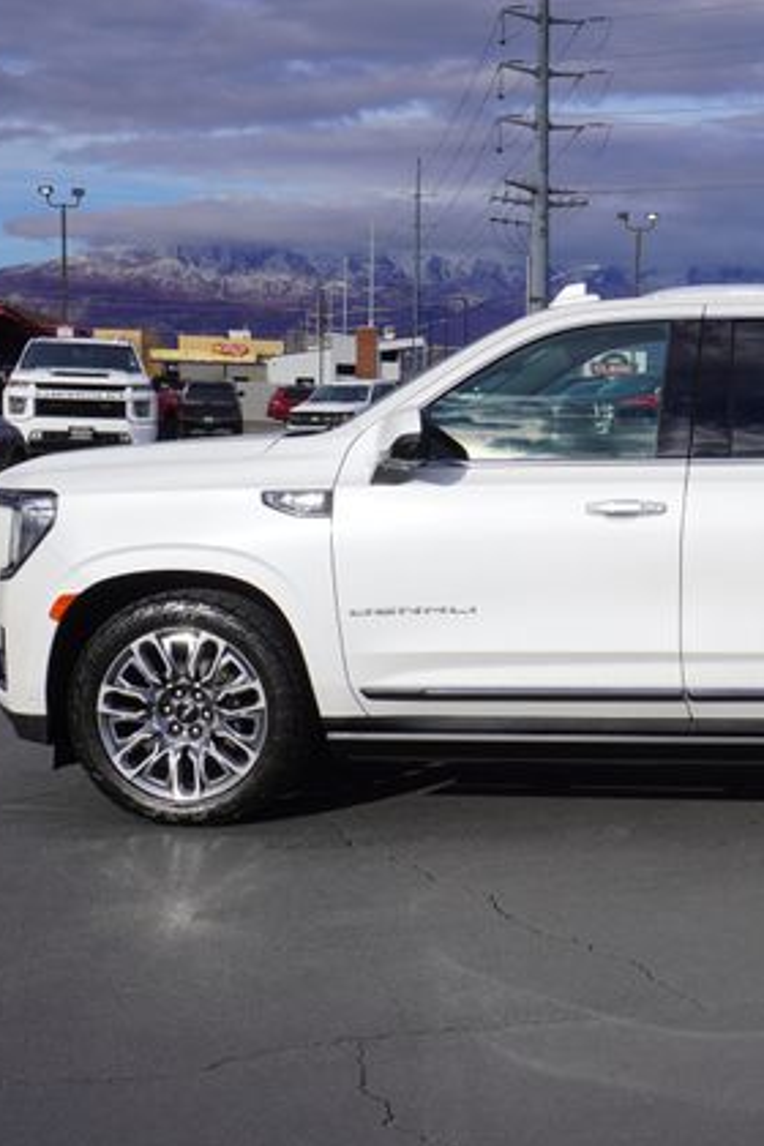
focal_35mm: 62
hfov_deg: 21.3
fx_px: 1966
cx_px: 745
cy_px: 578
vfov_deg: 32.5
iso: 100
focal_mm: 27
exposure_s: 1/320
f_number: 11
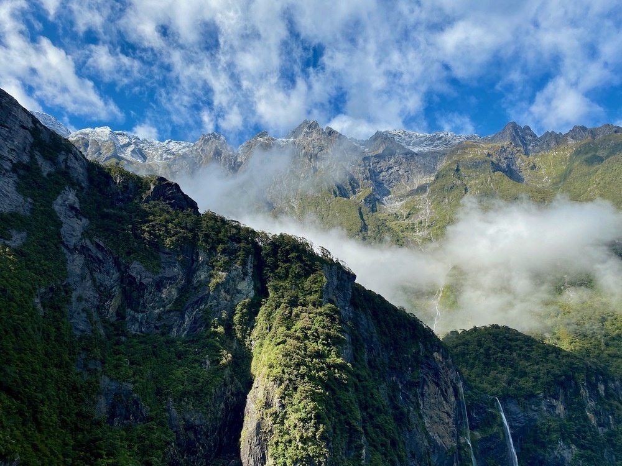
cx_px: 311
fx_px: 467
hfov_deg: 67.3
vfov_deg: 53.1
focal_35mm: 26
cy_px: 233
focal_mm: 4.25
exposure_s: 1/1901
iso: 32
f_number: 1.8
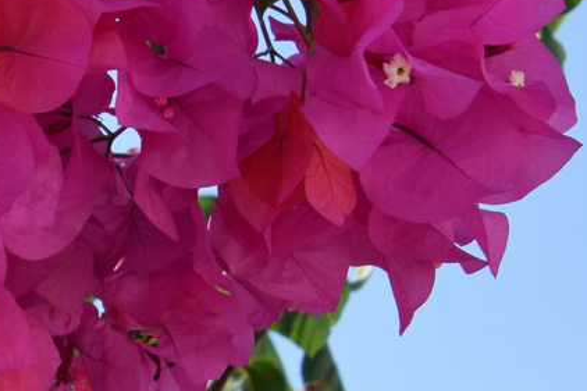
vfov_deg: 6.3
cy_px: 241
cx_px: -204
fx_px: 3569
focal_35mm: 219
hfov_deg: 9.2
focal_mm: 38
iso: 200
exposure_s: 1/320
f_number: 9
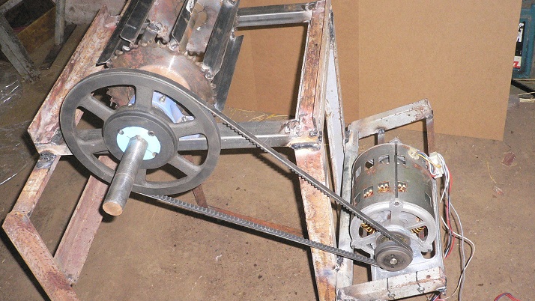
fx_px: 582
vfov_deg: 29.0
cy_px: 168
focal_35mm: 41
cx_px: 282
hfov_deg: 49.4
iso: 400
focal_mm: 5.8
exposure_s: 1/60
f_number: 2.8
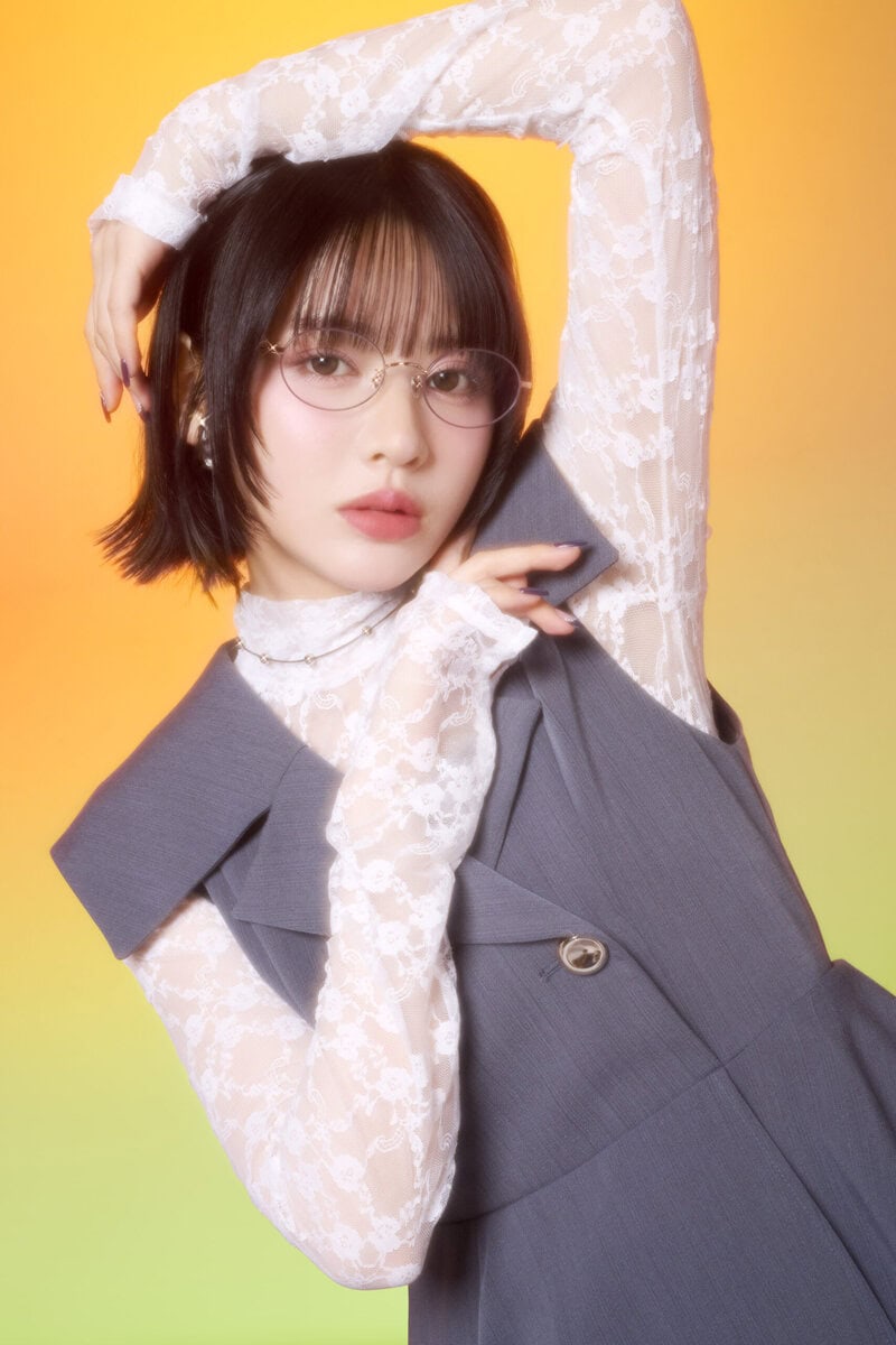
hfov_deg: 20.9
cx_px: 448
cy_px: 672
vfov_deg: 31.0
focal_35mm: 65
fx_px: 2426
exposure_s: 1/13
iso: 800
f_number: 16
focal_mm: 65
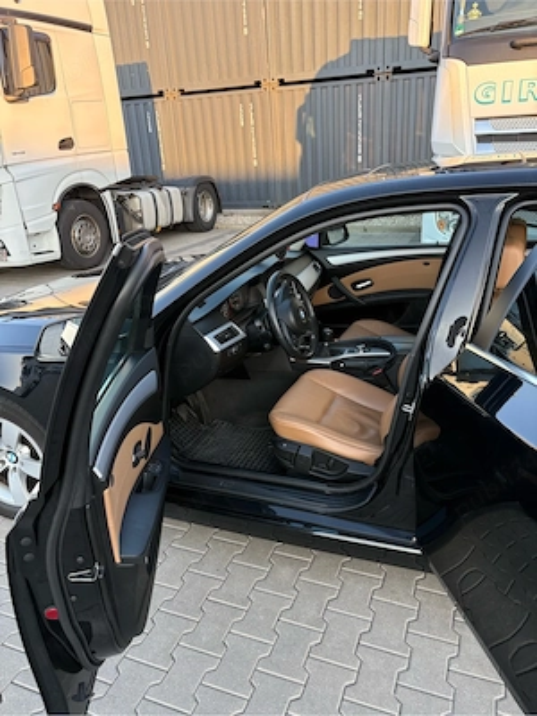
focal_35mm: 26
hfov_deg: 53.1
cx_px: 268
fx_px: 538
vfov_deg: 67.3
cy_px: 358
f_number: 1.6
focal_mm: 5.96
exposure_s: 1/228
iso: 100
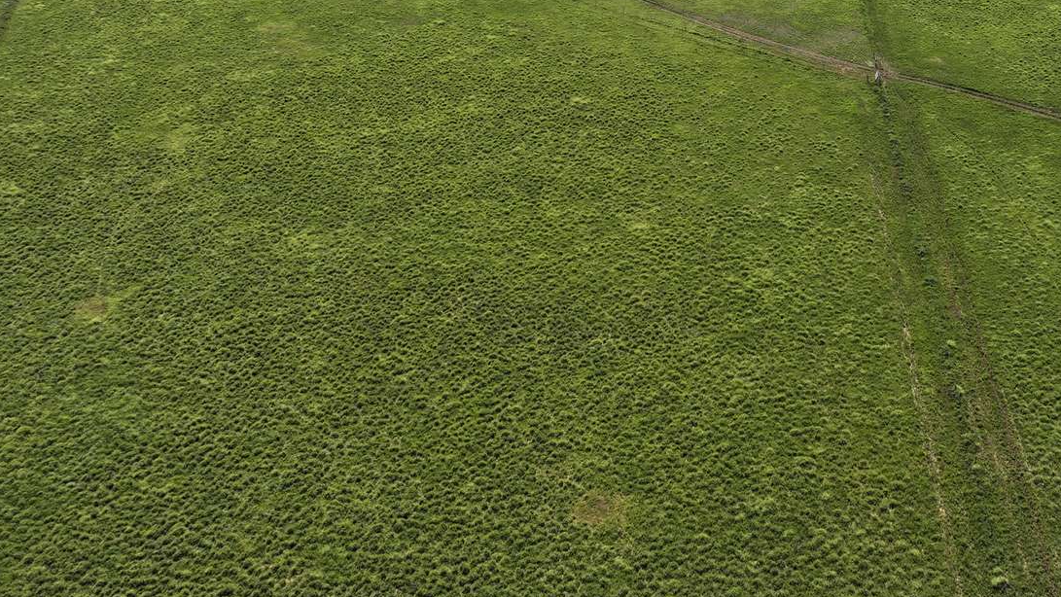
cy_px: 71
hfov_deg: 43.7
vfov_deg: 25.3
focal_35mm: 46
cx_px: 743
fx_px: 1294
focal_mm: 12.29
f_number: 2.8
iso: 130
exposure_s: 1/2500
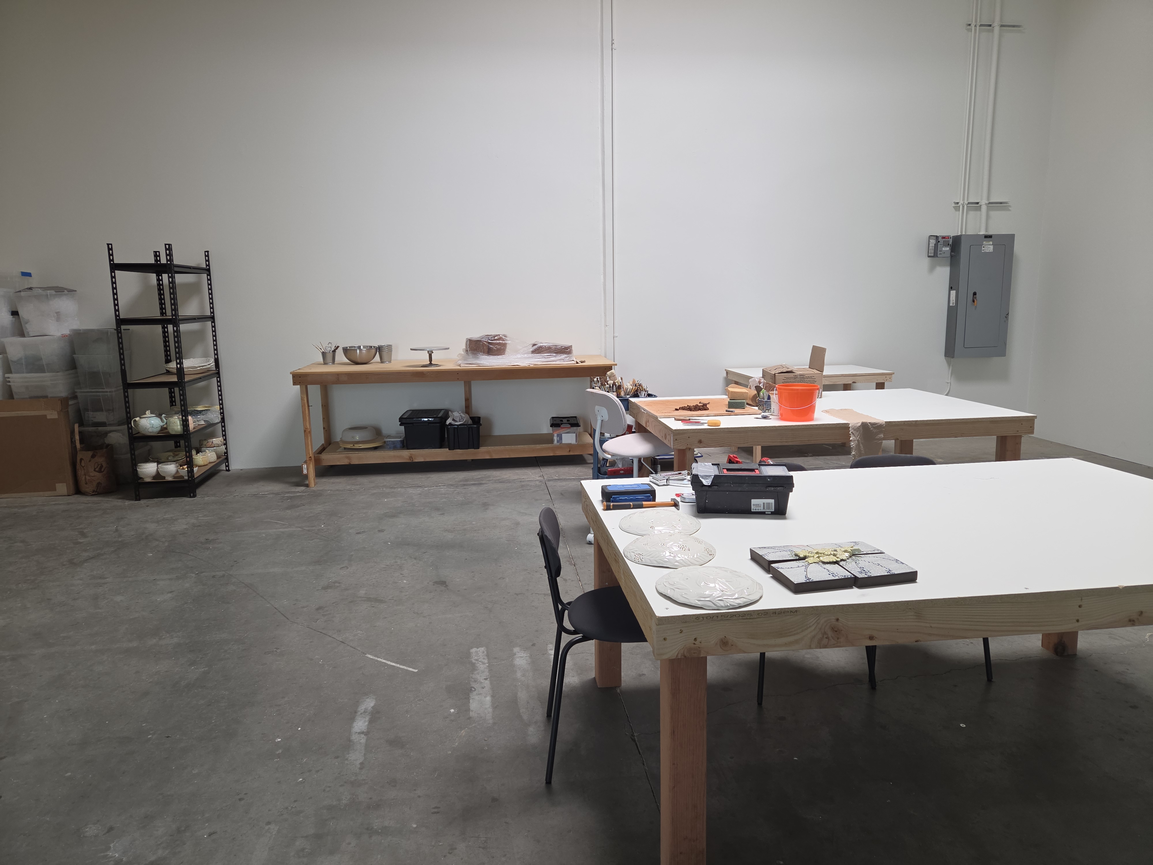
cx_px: 576
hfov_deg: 73.9
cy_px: 432
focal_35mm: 23
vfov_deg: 58.9
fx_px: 766
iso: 160
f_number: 1.8
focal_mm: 5.4
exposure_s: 1/180
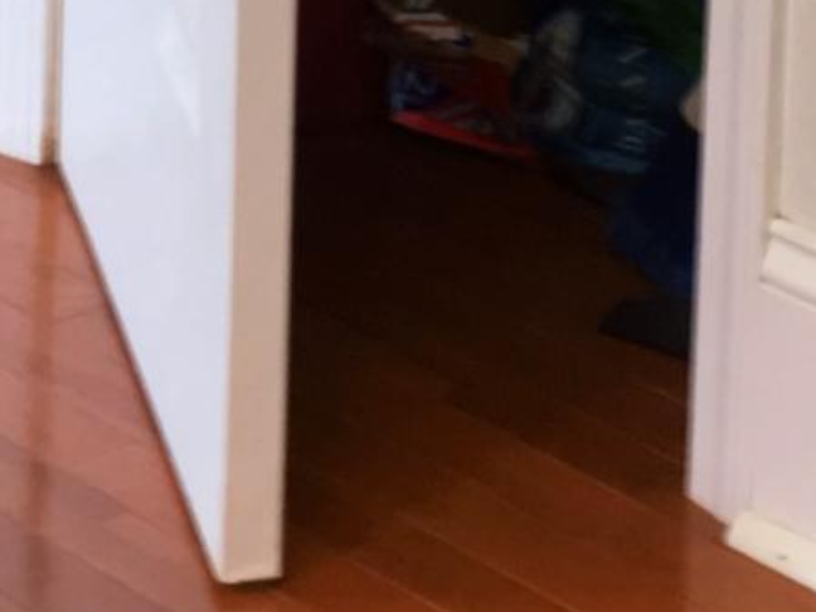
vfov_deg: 6.9
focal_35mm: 194
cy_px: -1225
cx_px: 619
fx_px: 4573
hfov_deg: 10.2
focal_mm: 4.15
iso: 25
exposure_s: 1/60
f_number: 2.2
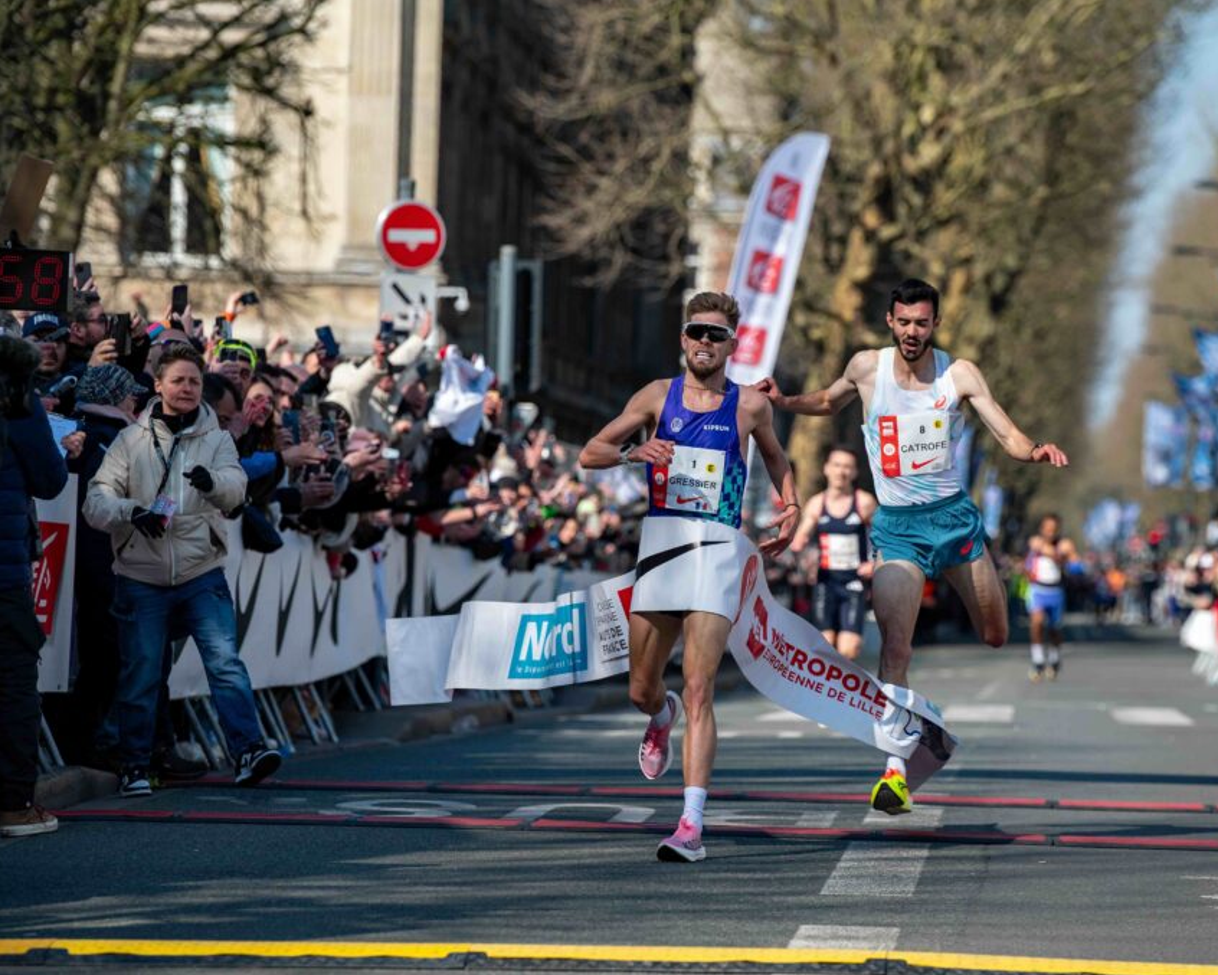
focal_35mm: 193
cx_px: 680
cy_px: 489
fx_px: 6958
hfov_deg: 10.0
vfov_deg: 8.0
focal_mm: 170
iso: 180
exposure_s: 1/1250
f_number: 4
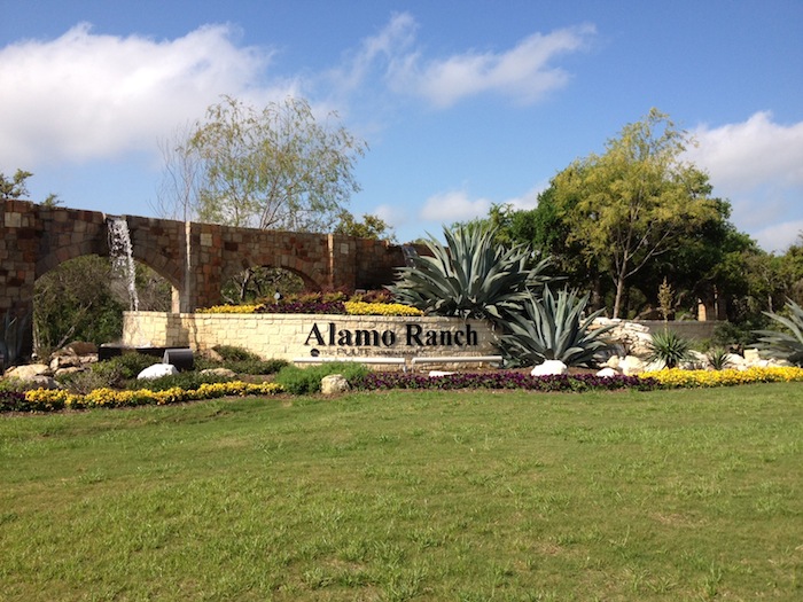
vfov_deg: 40.7
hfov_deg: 52.6
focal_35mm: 35
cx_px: 402
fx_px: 812
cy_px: 301
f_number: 2.4
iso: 64
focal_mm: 4.28
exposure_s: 1/1534
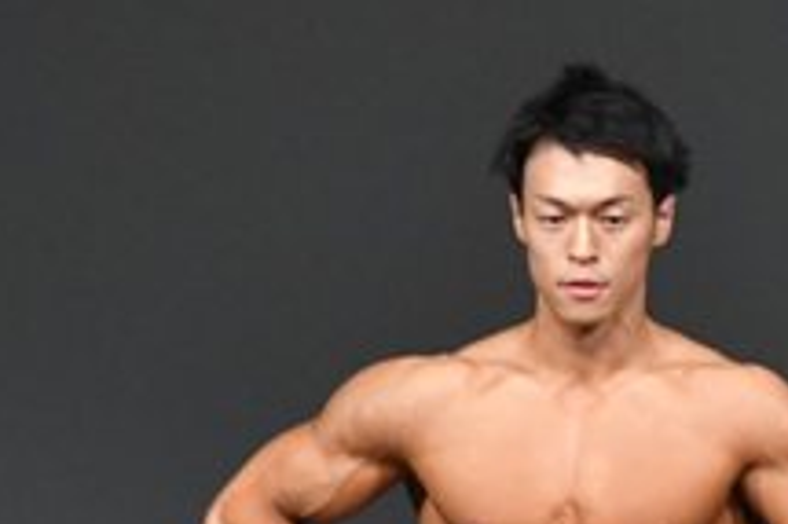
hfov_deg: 1.8
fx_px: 24780
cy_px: 876
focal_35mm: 1133
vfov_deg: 1.2
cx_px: 1105
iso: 4000
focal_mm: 210
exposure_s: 1/400
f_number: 5.6
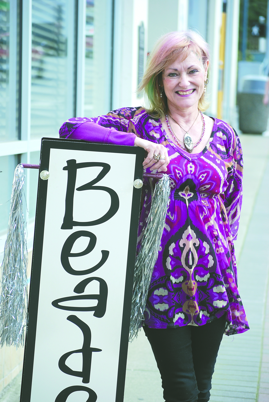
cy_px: 201
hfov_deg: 11.2
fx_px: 1375
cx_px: 134
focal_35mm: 123
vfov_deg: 16.6
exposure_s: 1/400
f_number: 5
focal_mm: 82
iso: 200
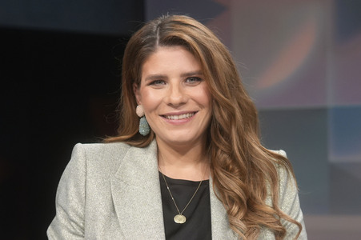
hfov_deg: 43.6
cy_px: 120
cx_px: 180
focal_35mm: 45
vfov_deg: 29.8
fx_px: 451
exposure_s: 1/250
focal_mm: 30
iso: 640
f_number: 2.2
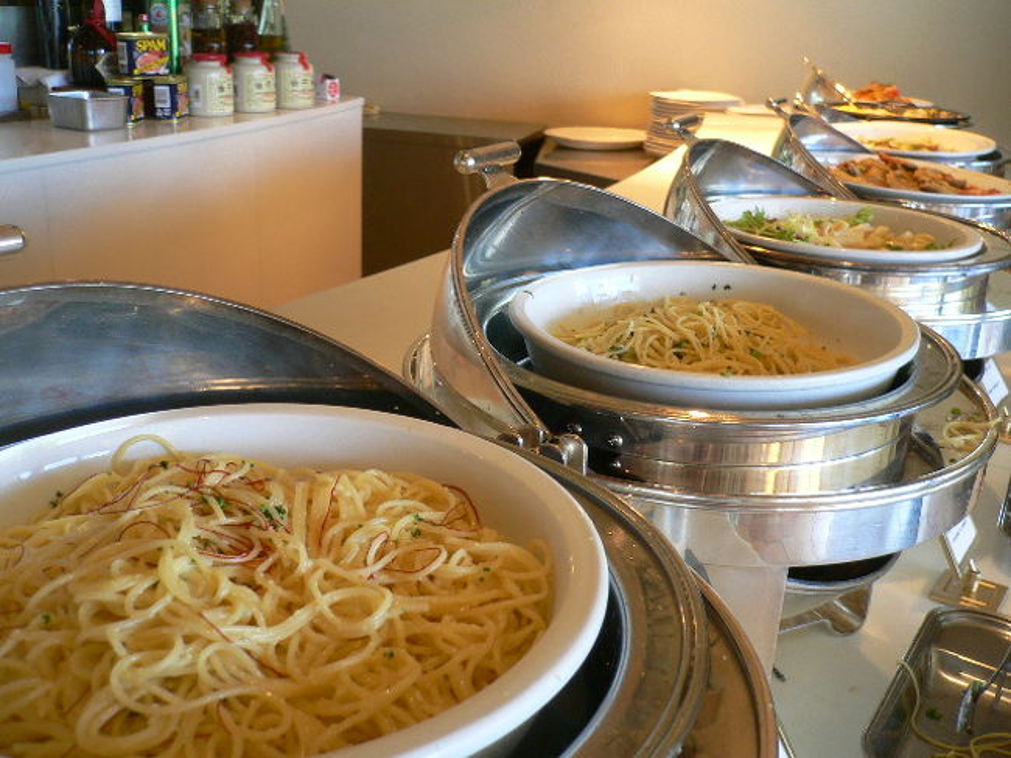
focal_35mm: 35
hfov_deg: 52.6
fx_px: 1022
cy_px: 379
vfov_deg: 40.7
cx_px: 506
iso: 100
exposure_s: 1/30
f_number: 2.8
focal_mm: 5.8
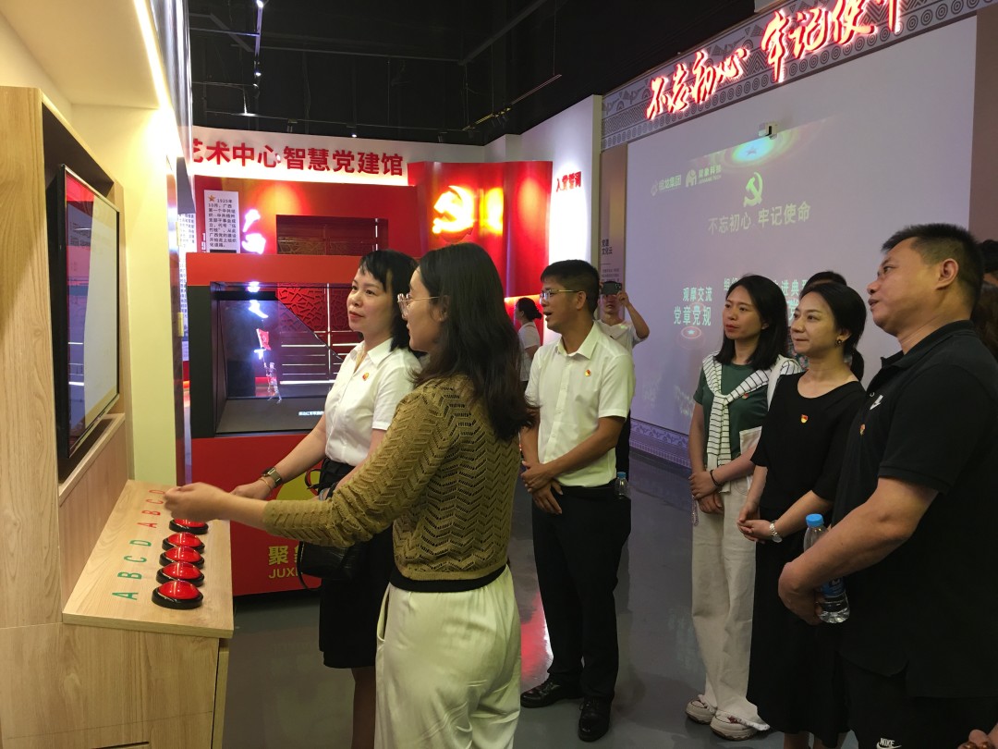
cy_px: 374
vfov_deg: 48.2
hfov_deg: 61.7
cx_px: 499
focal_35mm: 29
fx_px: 836
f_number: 2.2
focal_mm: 4.15
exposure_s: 1/17
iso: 64
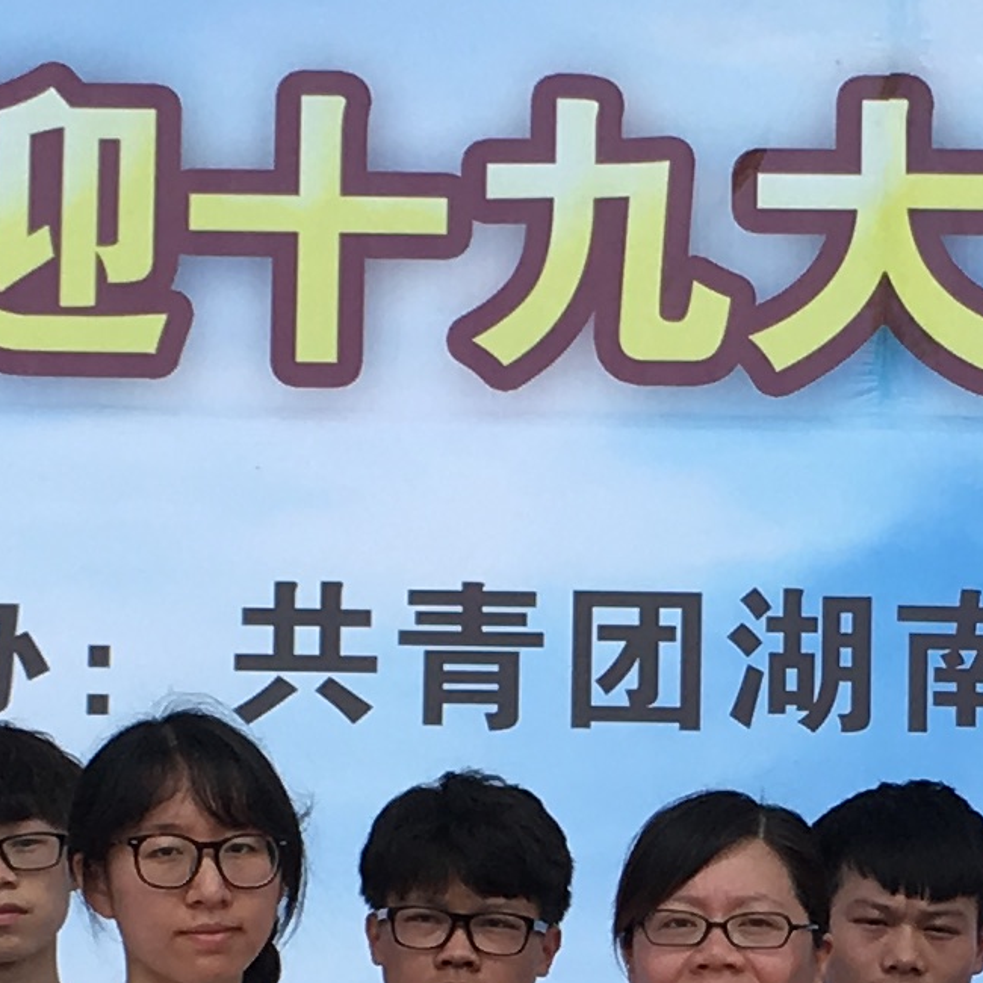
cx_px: 885
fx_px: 5108
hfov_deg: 10.9
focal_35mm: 159
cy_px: 1040
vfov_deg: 10.9
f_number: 2.2
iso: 25
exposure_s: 1/1148
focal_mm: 4.15
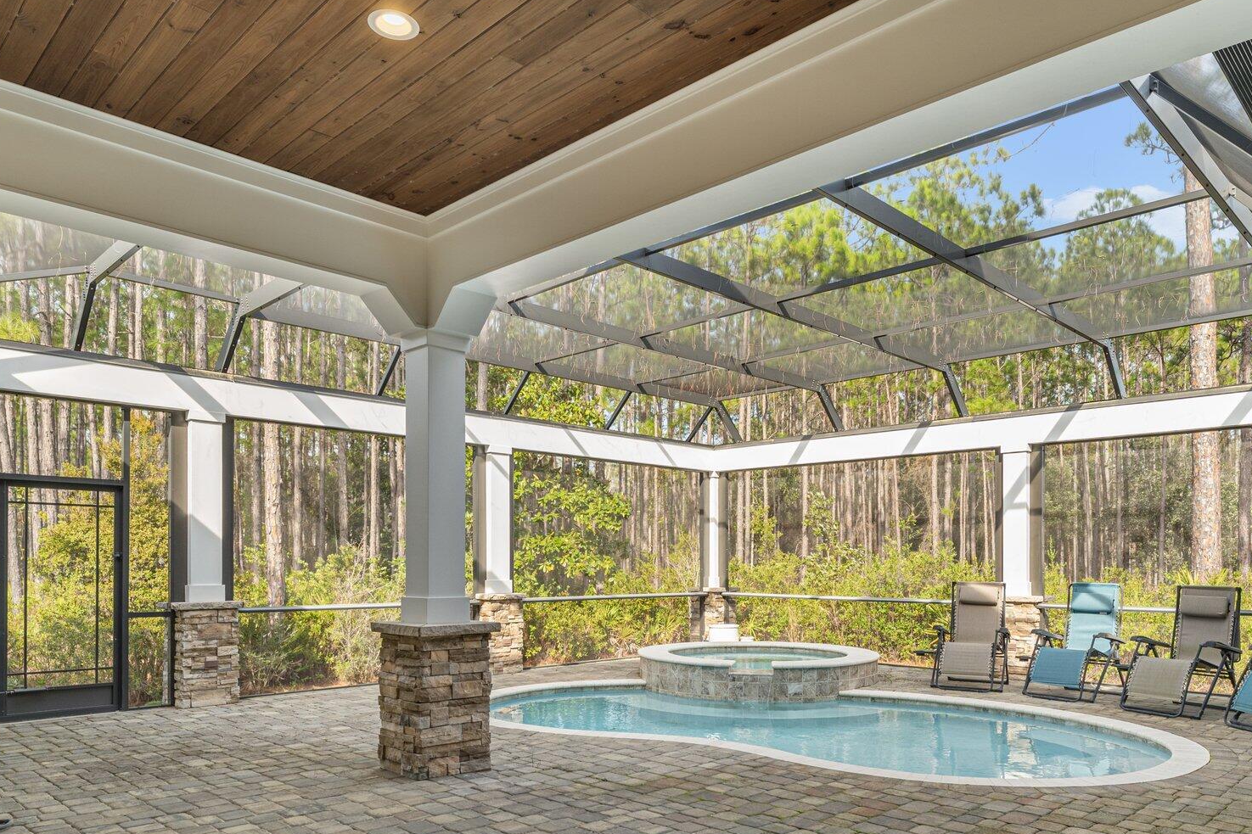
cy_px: 556
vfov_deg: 50.1
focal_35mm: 25
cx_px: 666
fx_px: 874
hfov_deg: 71.1
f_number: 8
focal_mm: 18.1
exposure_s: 1/80
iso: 640
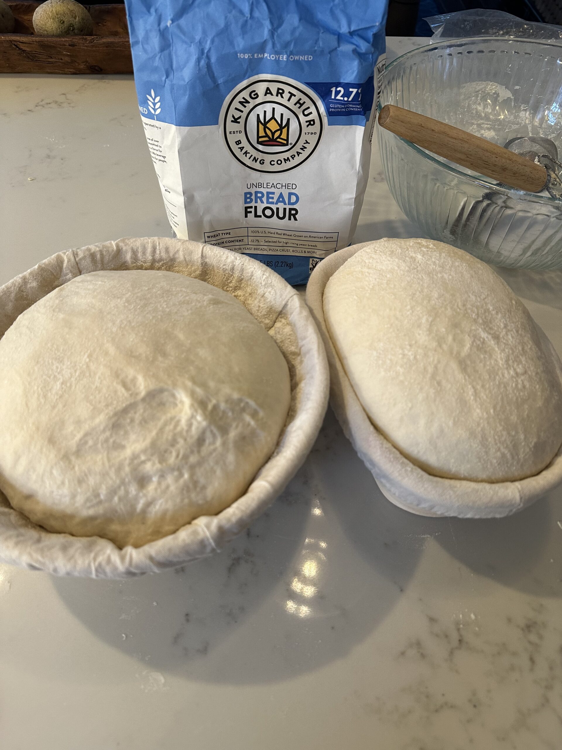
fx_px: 520
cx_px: 281
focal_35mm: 24
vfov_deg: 71.6
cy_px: 375
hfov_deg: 56.8
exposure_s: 1/60
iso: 200
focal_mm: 6.86
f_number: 1.78
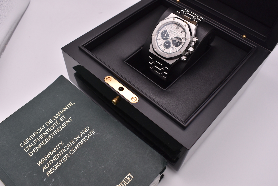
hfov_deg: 57.2
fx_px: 255
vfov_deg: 40.0
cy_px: 93
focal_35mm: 33
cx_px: 139
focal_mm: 22
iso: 400
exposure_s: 1/125
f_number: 5.6
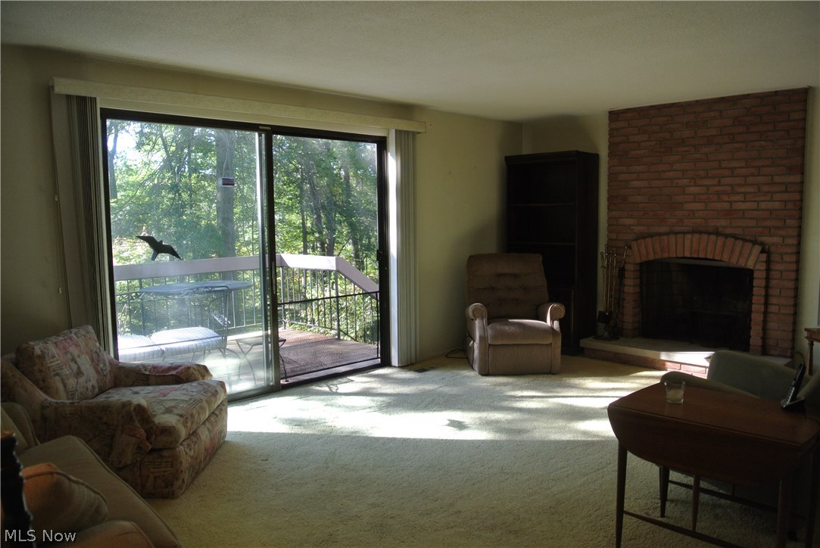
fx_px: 615
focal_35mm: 27
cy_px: 274
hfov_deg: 67.3
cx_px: 410
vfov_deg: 48.0
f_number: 3.5
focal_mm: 10
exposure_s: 1/100
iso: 200
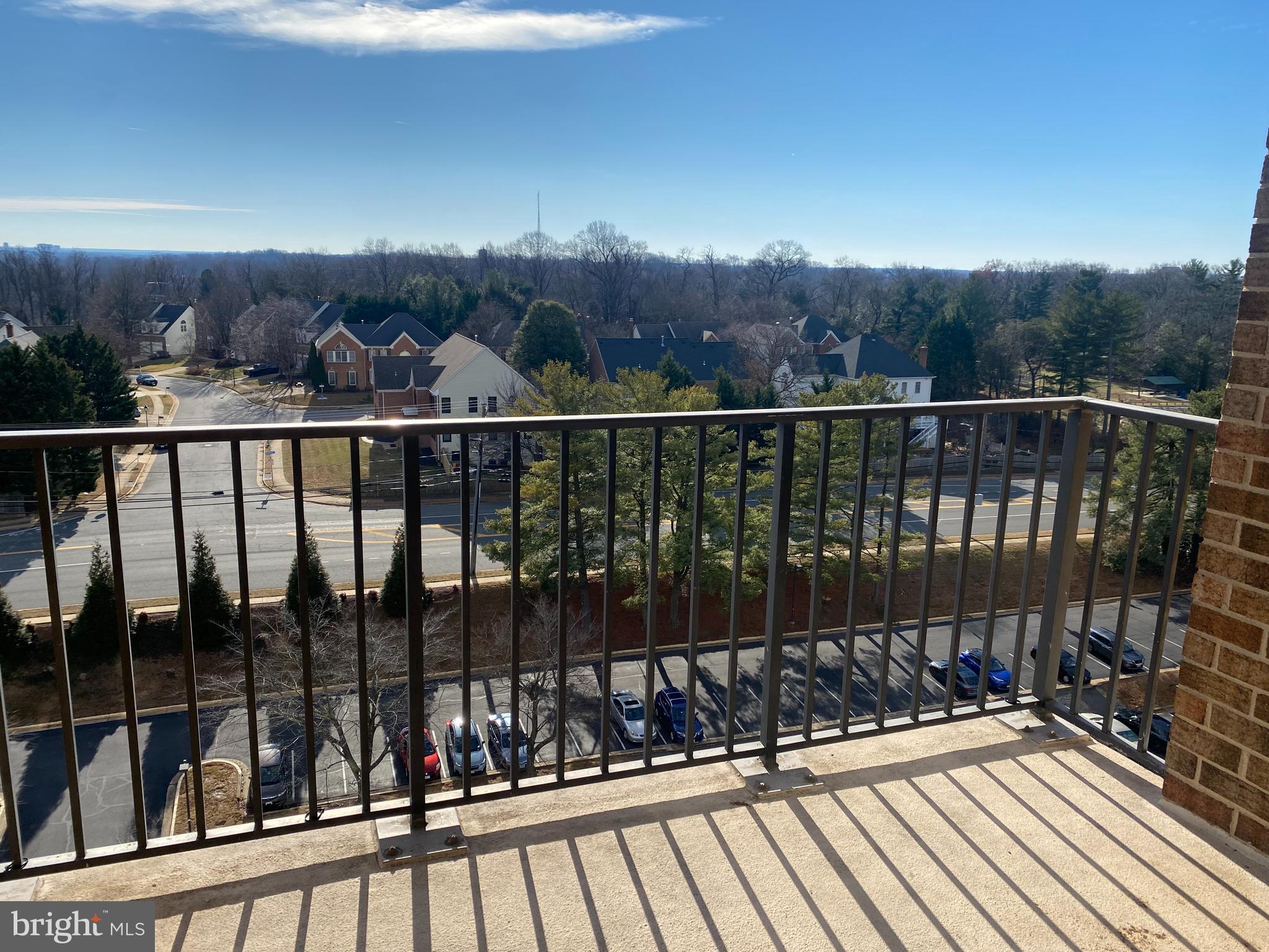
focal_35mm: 26
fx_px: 953
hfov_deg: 67.3
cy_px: 476
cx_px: 634
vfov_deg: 53.1
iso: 32
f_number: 1.8
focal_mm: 4.25
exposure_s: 1/4274
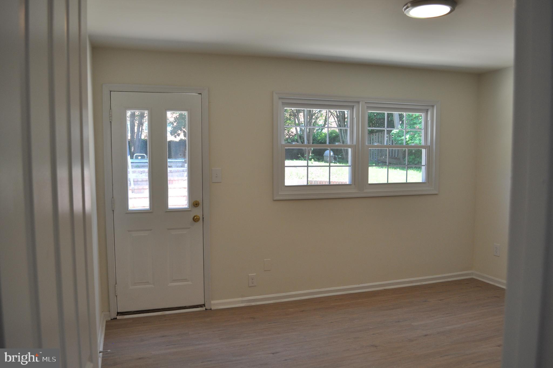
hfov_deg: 67.4
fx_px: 414
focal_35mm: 27
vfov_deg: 47.8
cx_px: 276
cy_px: 184
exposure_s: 1/100
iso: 400
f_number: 5
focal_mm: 18
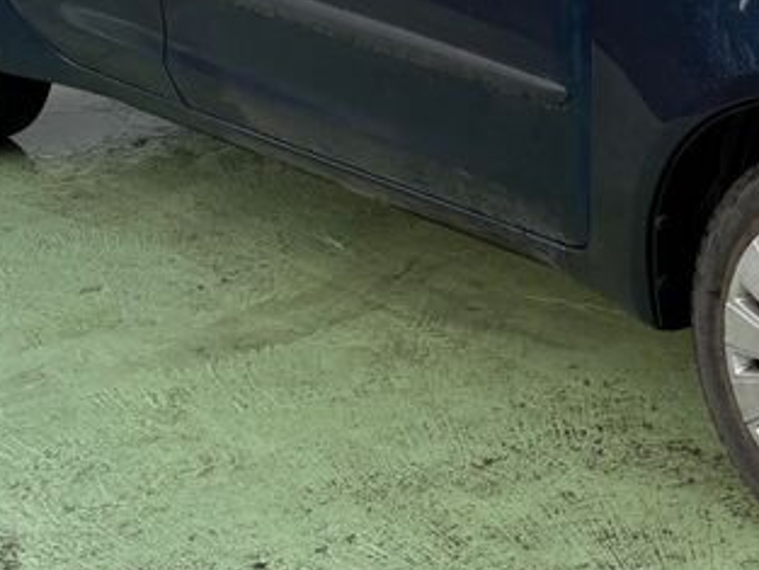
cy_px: -19
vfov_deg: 16.9
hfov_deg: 21.8
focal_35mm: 85
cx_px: 837
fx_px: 1864
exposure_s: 1/1451
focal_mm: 5.96
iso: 50
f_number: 1.6
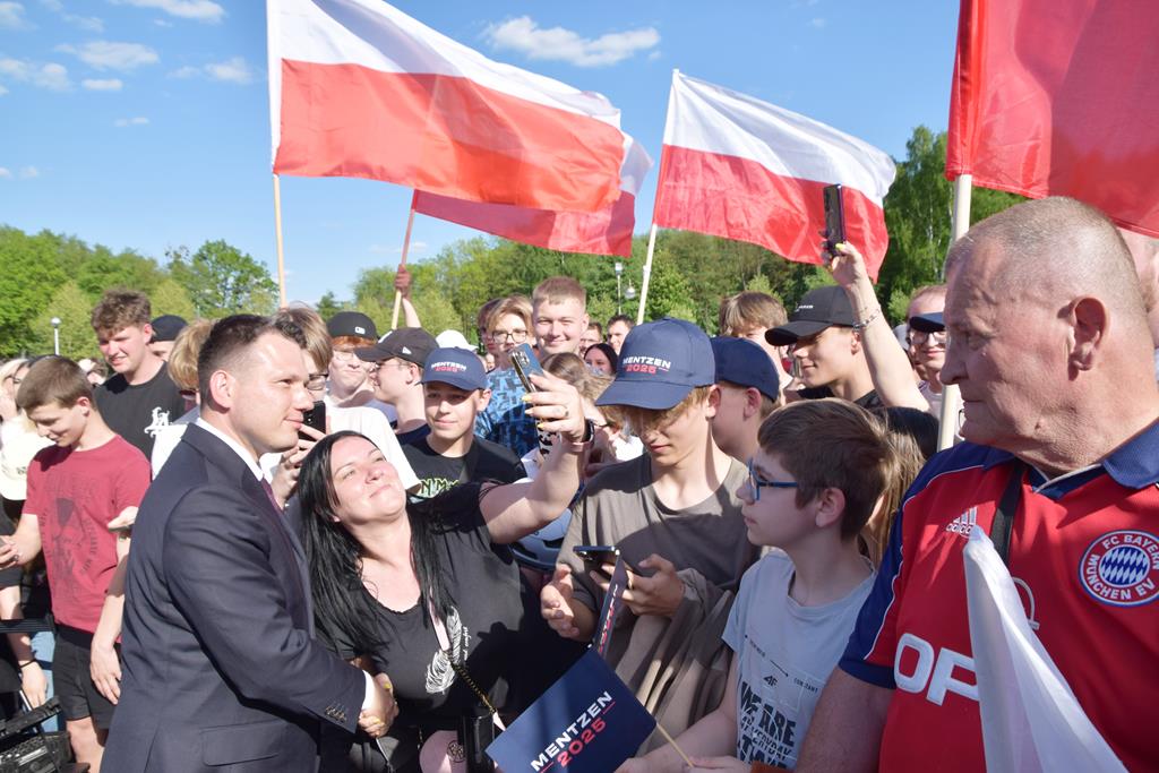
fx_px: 869
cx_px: 580
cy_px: 386
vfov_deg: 47.9
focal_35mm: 27
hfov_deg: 67.4
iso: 100
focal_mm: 18
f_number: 8
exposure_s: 1/250
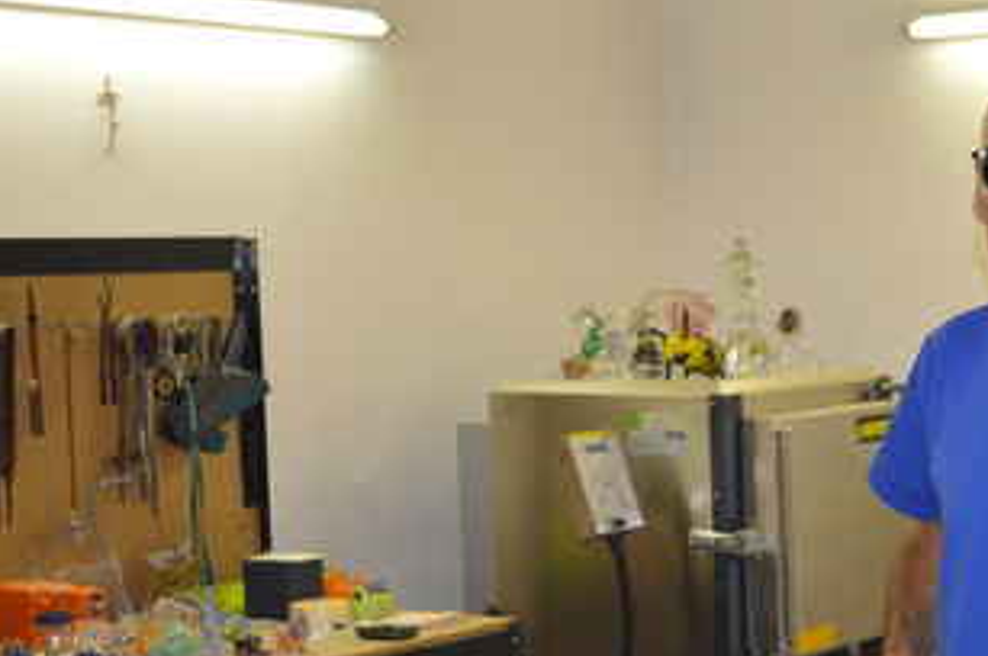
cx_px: 969
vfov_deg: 15.8
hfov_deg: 22.8
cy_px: 487
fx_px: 2357
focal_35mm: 86
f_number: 4.5
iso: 900
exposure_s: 1/60
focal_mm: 29
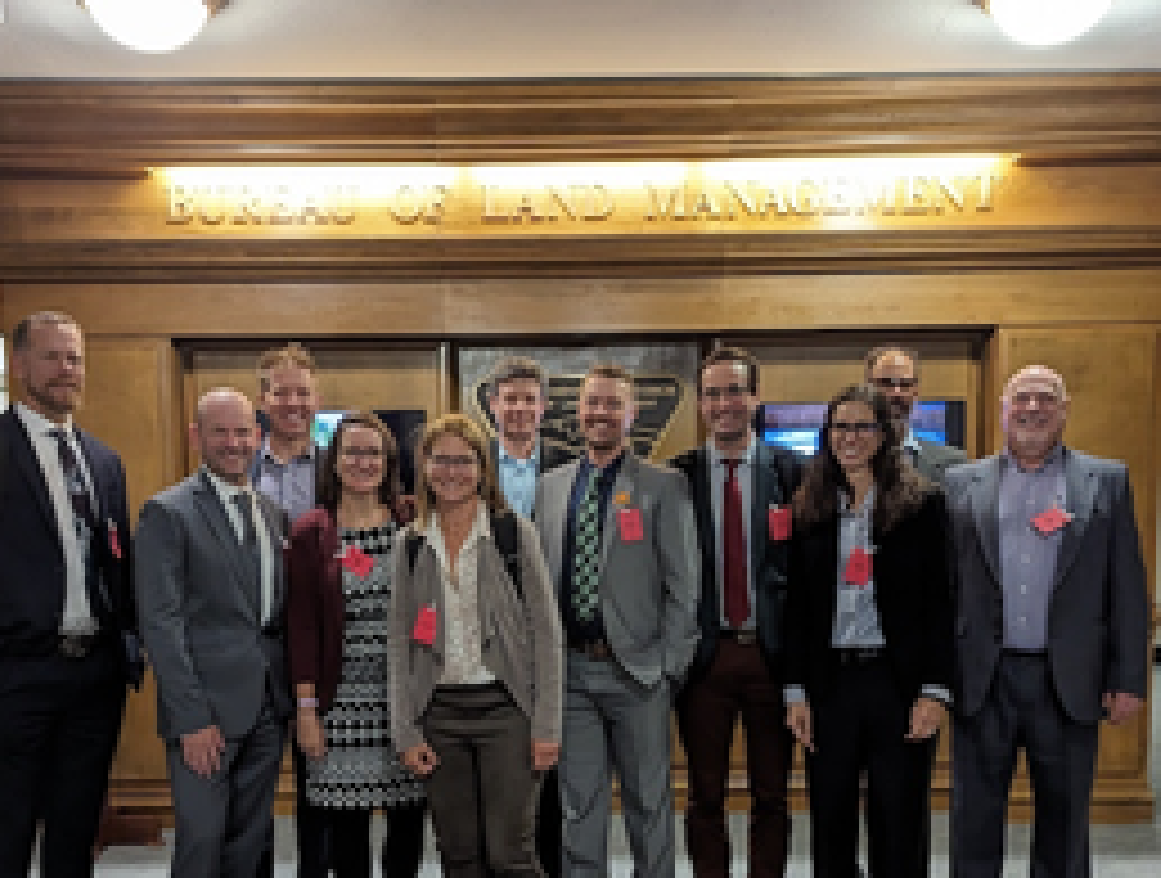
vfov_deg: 38.2
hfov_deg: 50.0
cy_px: 612
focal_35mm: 37
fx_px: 1244
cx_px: 544
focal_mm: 6.81
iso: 942
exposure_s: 1/120
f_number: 1.85
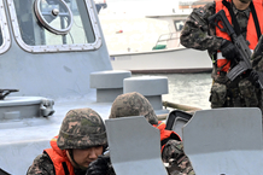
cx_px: 78
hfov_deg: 10.6
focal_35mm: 193
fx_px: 1409
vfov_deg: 7.1
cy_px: 157
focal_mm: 70
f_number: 8
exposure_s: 1/800
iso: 2500
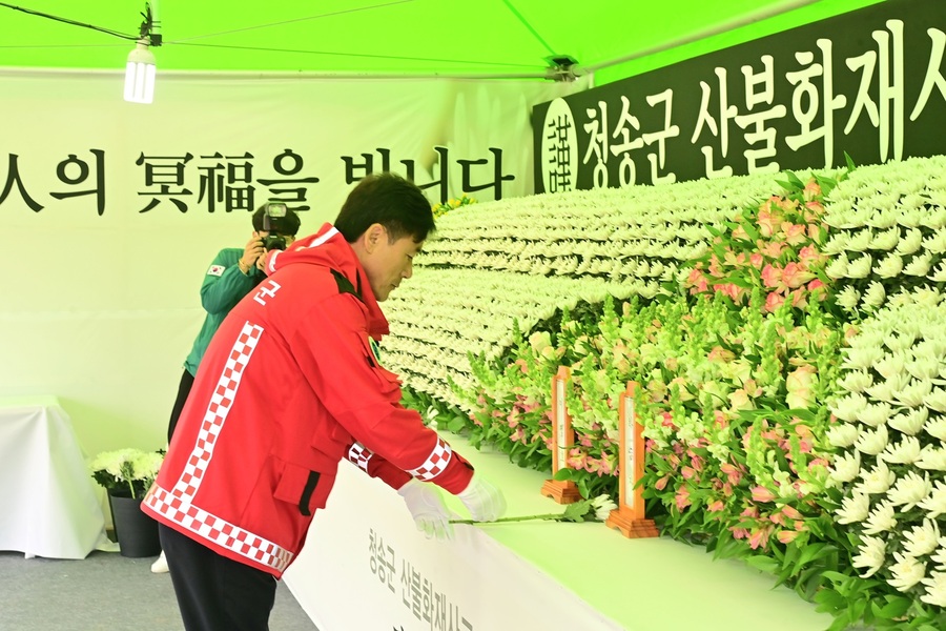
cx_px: 473
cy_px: 316
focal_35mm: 55
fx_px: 1445
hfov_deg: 36.2
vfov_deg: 24.6
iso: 1000
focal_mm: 55
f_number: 7.1
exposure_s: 1/250
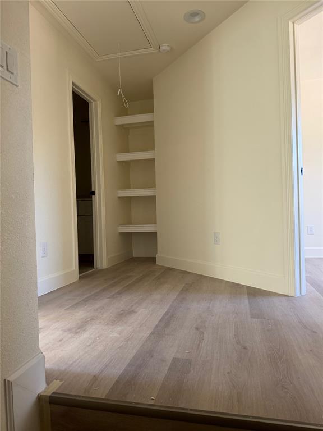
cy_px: 216
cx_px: 162
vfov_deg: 71.6
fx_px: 299
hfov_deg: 56.8
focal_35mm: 24
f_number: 1.78
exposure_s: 1/114
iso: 200
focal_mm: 6.76
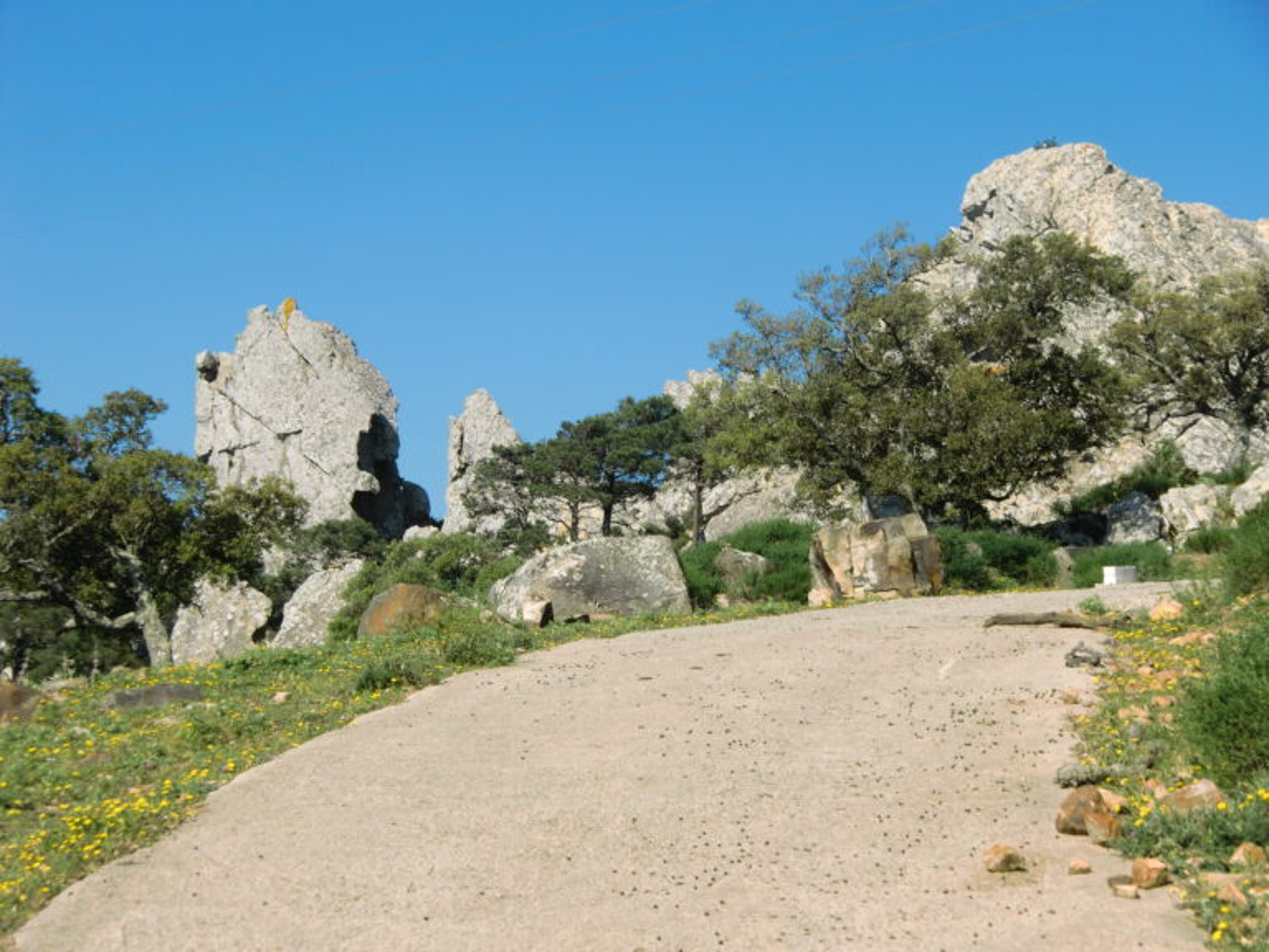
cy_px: 476
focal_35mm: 76
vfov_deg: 19.4
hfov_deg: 25.7
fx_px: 2786
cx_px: 634
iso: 64
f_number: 10.5
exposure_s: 1/125
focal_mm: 13.6
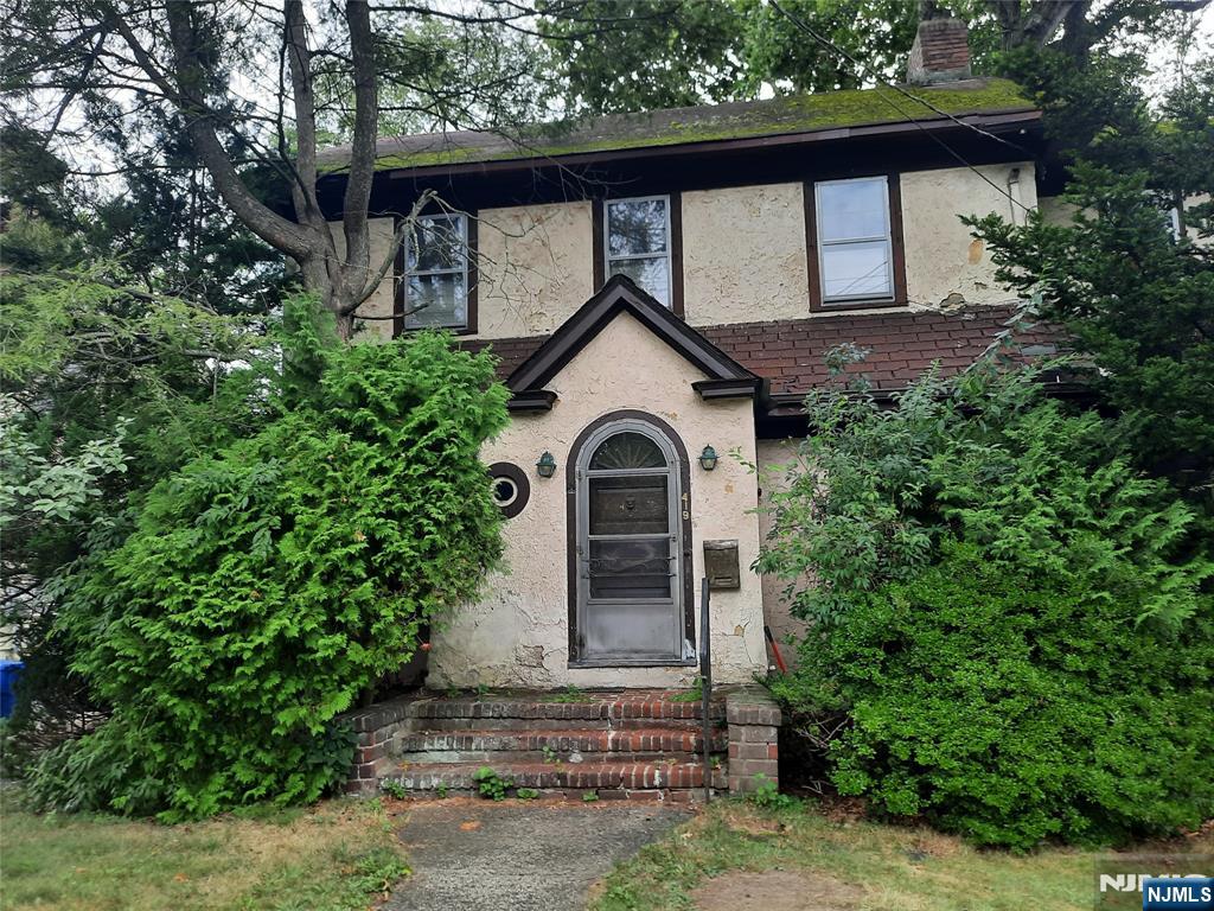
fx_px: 877
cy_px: 456
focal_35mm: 25
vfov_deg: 54.9
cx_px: 607
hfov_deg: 69.4
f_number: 2
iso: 32
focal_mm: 4.6
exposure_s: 1/140
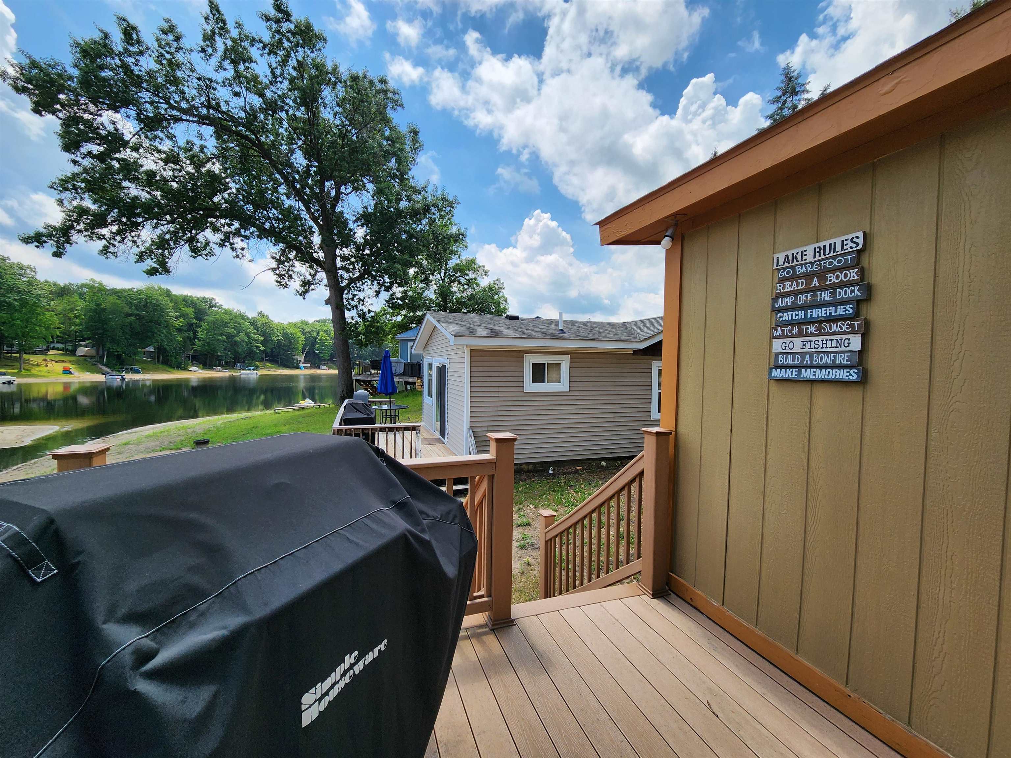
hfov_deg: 106.2
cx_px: 506
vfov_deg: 89.9
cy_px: 379
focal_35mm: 13
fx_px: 380
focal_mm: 2.2
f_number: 2.2
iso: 50
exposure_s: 1/1704
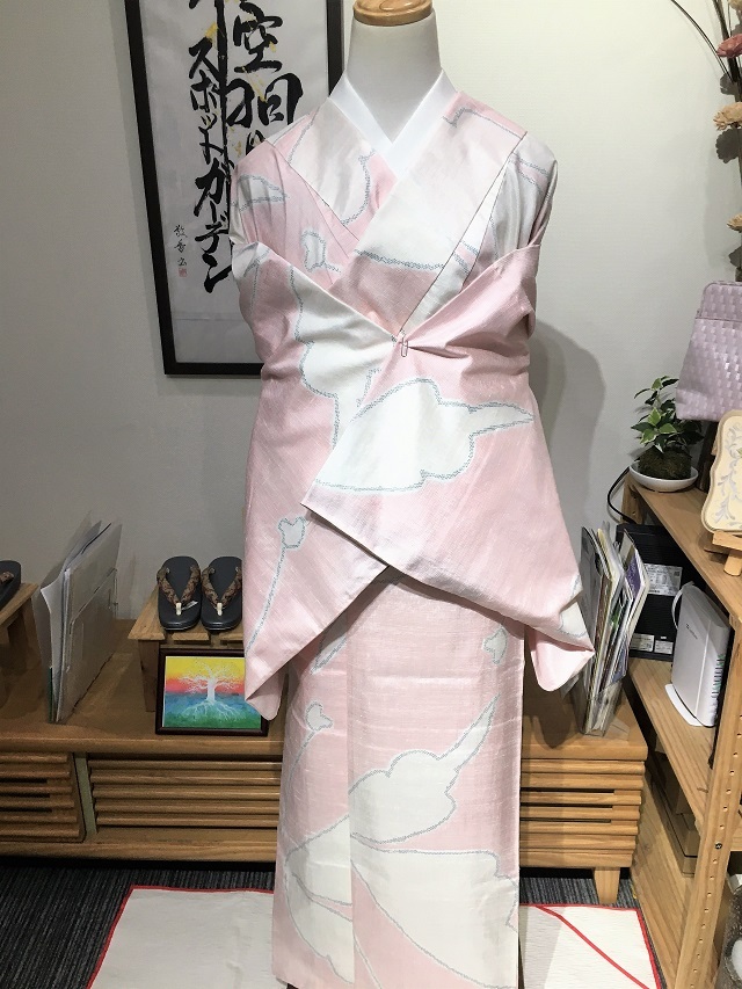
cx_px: 371
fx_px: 829
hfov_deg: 48.2
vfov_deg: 61.7
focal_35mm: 29
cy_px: 494
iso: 32
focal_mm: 4.15
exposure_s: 1/30
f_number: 2.2
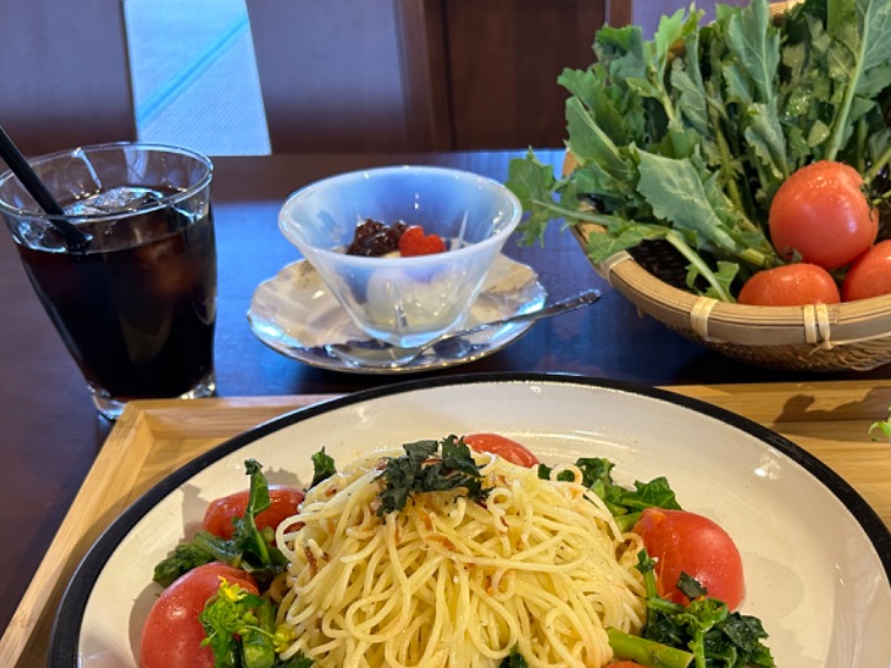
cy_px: 481
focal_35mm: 44
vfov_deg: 32.4
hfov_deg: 42.5
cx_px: 575
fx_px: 1133
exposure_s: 1/60
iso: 200
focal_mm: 5.7
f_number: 1.5
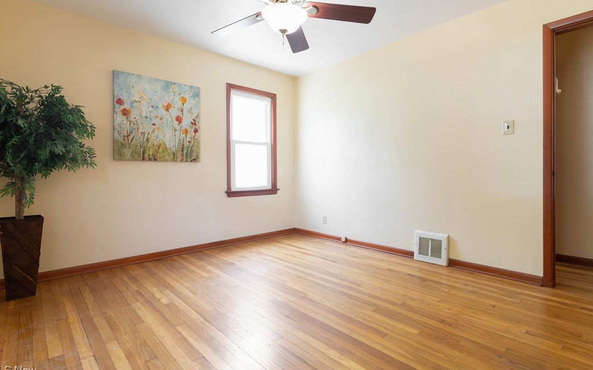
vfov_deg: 64.9
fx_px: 291
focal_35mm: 18
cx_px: 295
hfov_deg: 91.1
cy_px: 174
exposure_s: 1/40
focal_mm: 17
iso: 640
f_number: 5
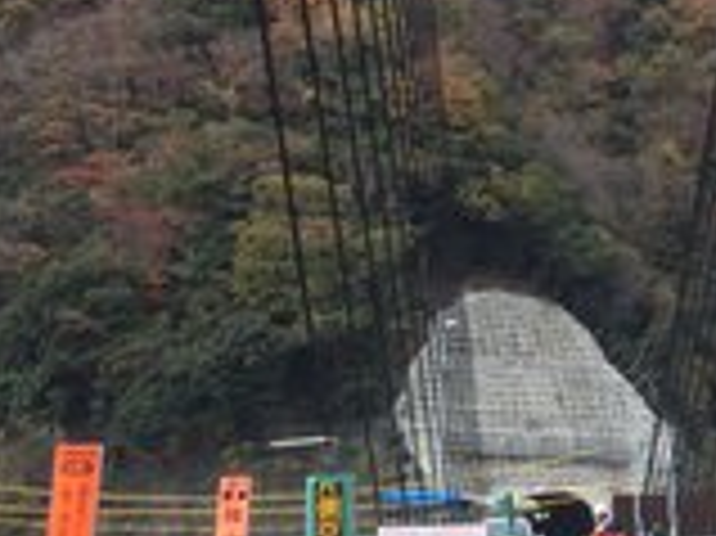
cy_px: 320
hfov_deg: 25.9
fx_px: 1509
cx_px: 630
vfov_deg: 20.1
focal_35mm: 73
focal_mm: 4.15
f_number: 2.2
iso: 40
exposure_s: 1/60
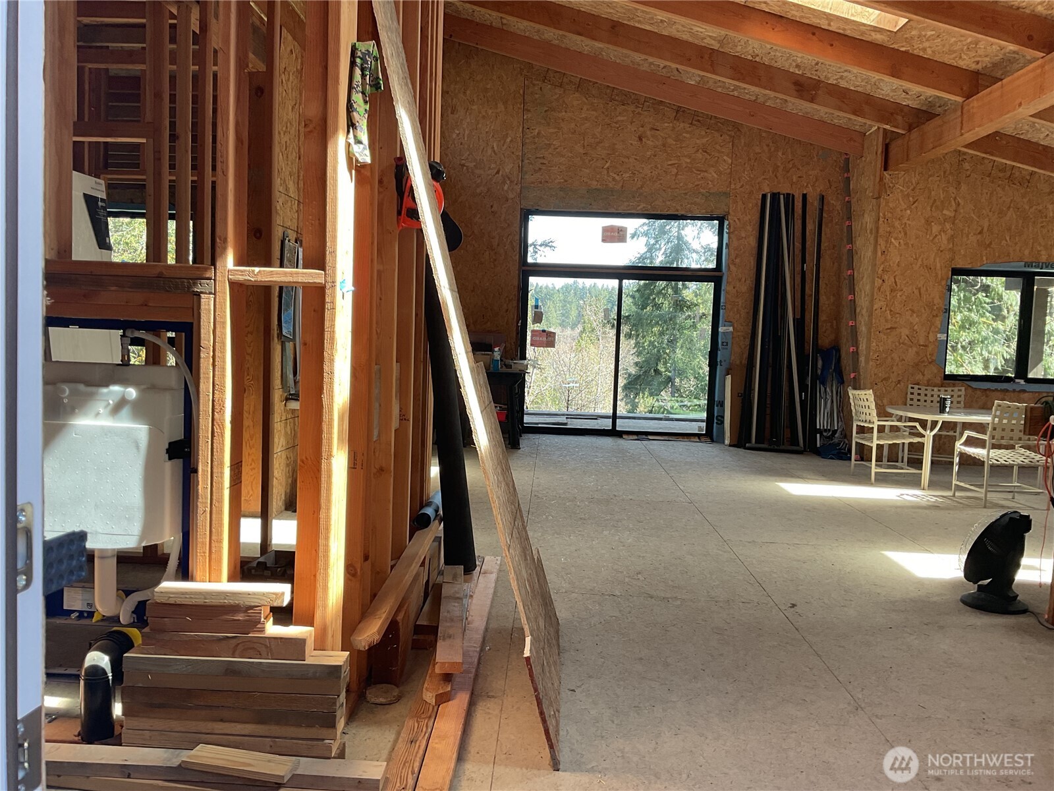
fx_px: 883
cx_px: 527
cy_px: 396
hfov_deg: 61.7
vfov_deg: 48.2
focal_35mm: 29
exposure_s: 1/120
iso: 40
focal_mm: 3
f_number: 1.8
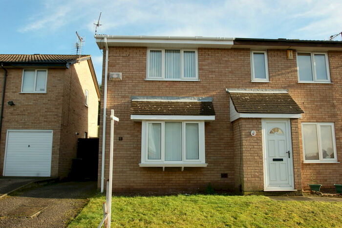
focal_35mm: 27
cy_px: 114
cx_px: 171
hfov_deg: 67.4
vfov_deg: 47.9
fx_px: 256
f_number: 9
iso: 100
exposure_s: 1/60
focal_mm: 18
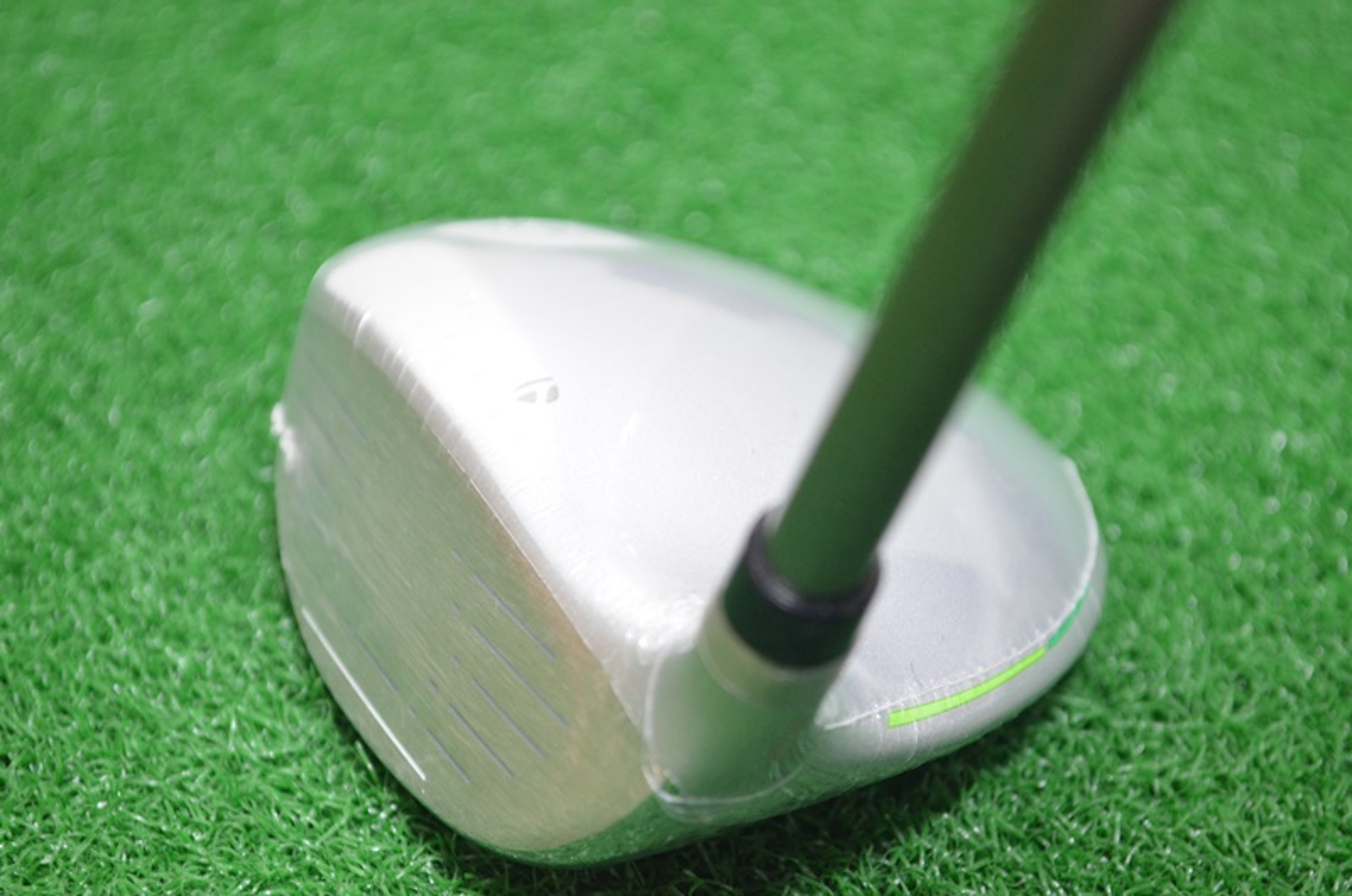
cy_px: 448
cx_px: 676
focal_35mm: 82
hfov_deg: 24.7
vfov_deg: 16.5
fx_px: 3092
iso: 1600
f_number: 5.6
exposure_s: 1/4
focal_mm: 55
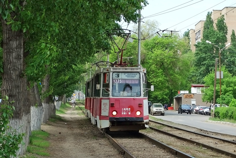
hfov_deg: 27.7
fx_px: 479
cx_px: 118
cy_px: 79
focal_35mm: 73
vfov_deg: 18.7
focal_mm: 27.22
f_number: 4
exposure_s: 1/500
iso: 200
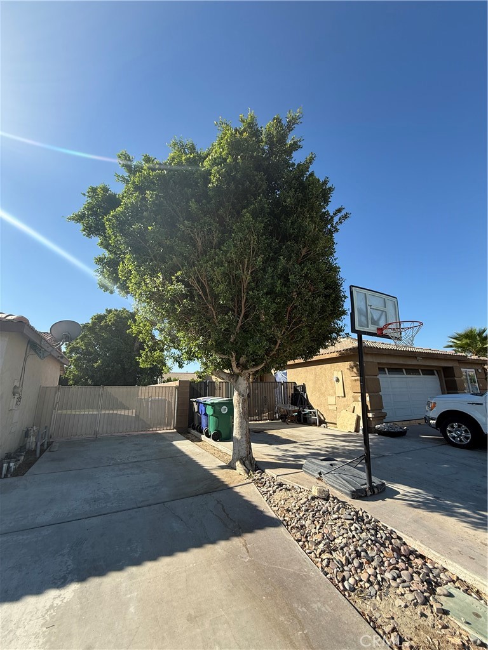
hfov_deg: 85.7
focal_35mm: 14
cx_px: 244
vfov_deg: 102.1
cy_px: 325
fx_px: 263
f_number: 2.2
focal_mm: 2.22
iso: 50
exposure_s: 1/726
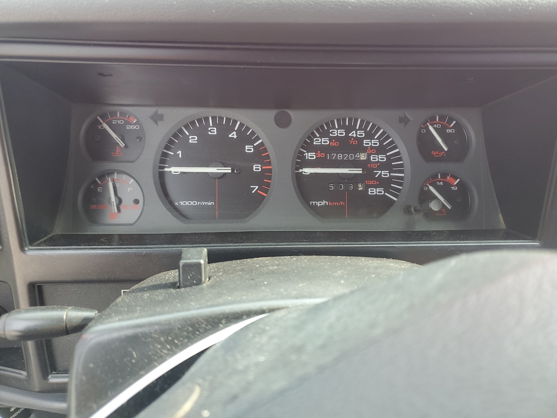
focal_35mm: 26
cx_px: 278
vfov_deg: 53.1
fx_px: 418
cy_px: 209
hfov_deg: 67.3
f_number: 1.5
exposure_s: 1/120
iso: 50
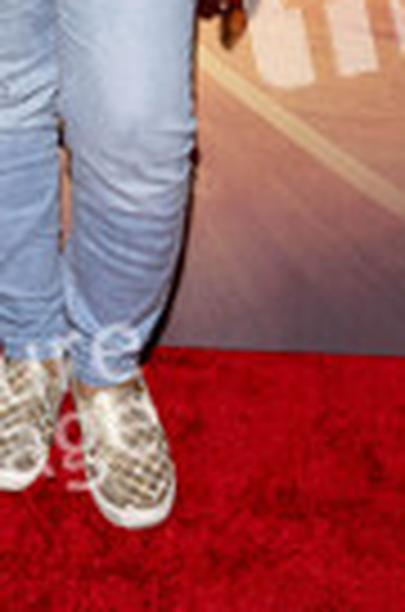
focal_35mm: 112
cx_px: 58
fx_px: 1900
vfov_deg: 16.9
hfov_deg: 12.1
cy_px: -243
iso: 800
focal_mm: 38
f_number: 4.5
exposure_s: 1/200
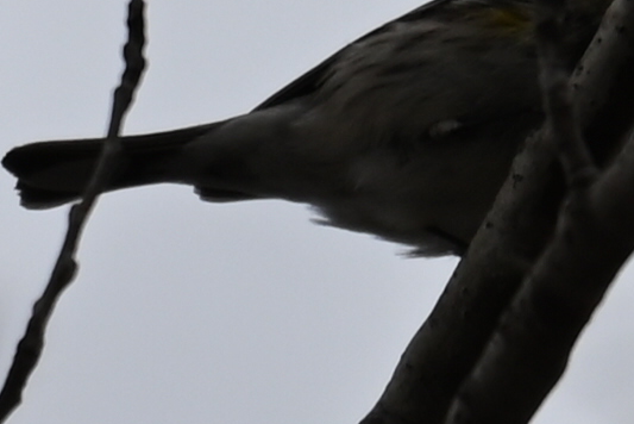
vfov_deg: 0.8
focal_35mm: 1620
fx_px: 28544
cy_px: 77
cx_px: 390
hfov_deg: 1.3
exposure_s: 1/1250
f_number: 6.3
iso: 220
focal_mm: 600
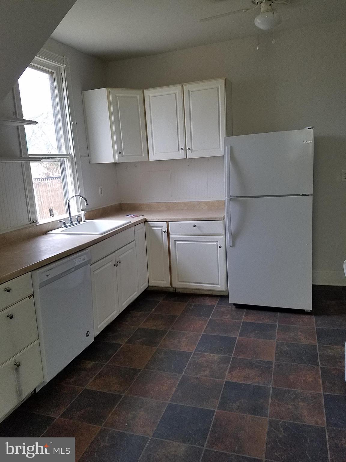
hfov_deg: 53.1
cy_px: 231
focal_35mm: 26
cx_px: 173
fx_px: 347
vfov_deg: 67.3
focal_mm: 4.2
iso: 125
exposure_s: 1/32
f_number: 1.7
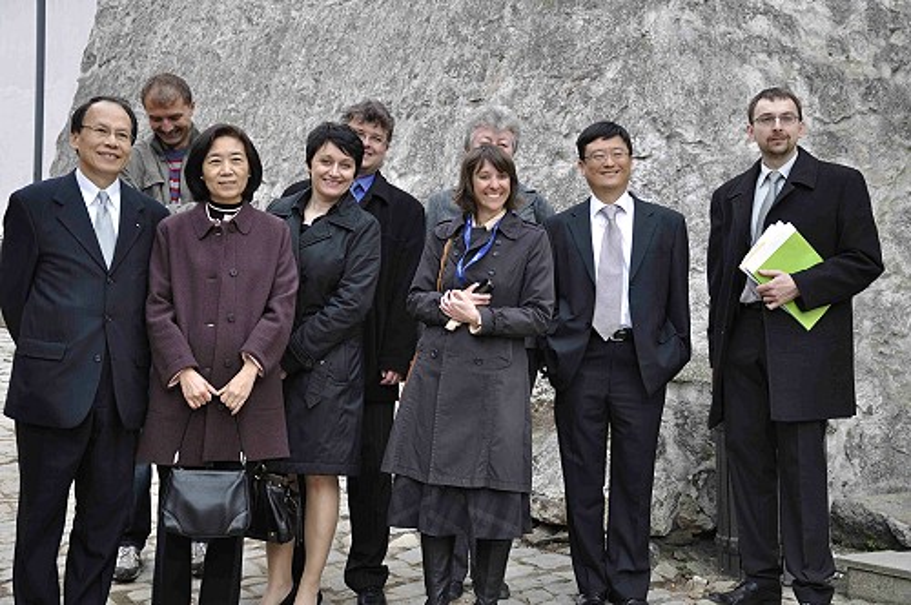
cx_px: 456
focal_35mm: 63
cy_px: 302
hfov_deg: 31.9
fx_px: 1592
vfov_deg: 21.5
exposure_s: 1/80
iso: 200
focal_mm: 42
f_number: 4.8
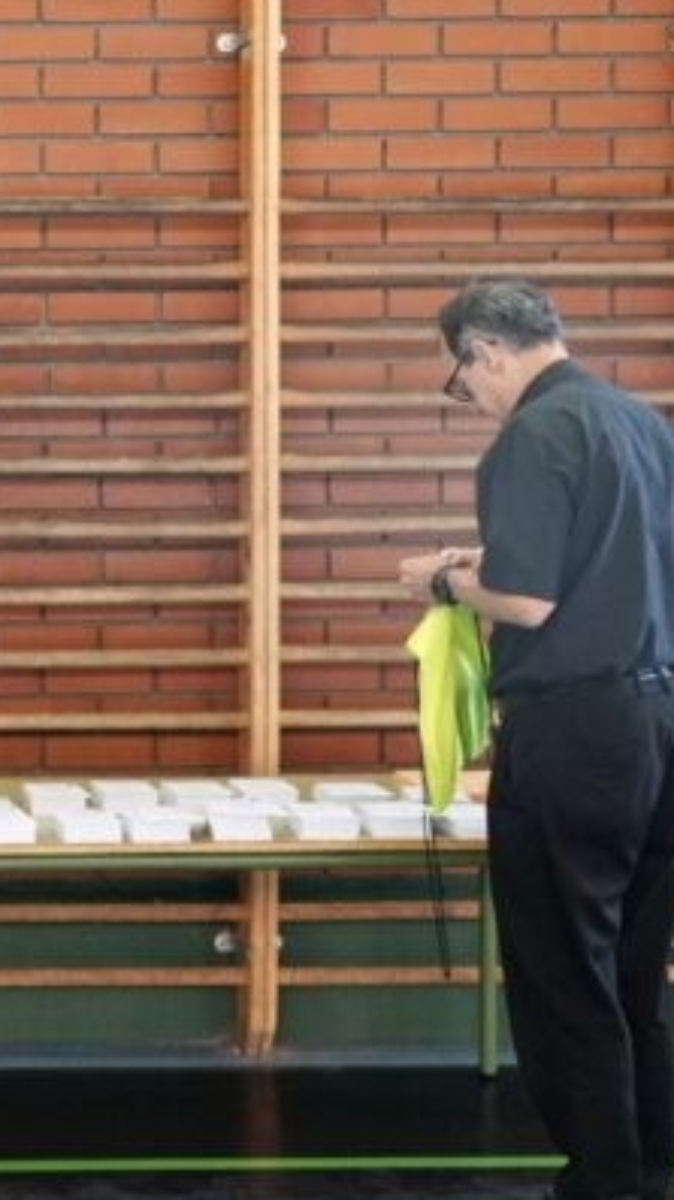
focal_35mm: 71
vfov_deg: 29.7
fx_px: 2258
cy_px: 535
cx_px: -209
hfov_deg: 16.1
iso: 3200
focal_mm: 35
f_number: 4
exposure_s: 1/320
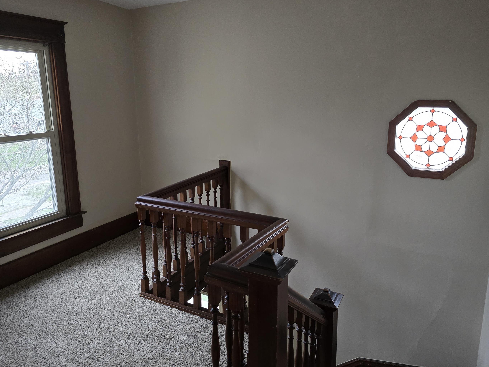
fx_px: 367
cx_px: 241
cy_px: 171
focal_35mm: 26
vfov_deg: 53.0
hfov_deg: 67.3
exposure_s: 1/120
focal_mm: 6.3
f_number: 1.7
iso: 500
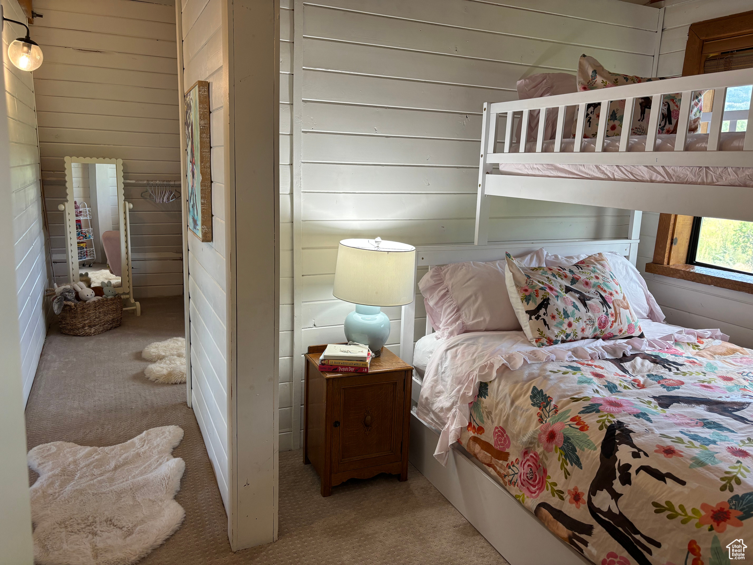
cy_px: 282
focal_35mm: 26
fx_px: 566
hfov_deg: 67.3
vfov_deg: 53.1
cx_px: 376
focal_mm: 5.96
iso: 100
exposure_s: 1/120
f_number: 1.6
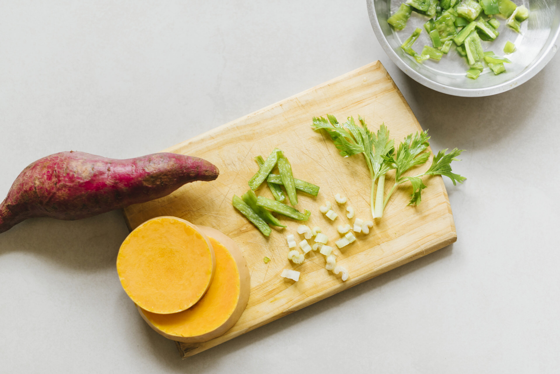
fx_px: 778
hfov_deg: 39.6
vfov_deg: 27.0
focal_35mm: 50
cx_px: 280
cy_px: 187
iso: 400
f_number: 2.2
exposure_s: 1/80
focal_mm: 50
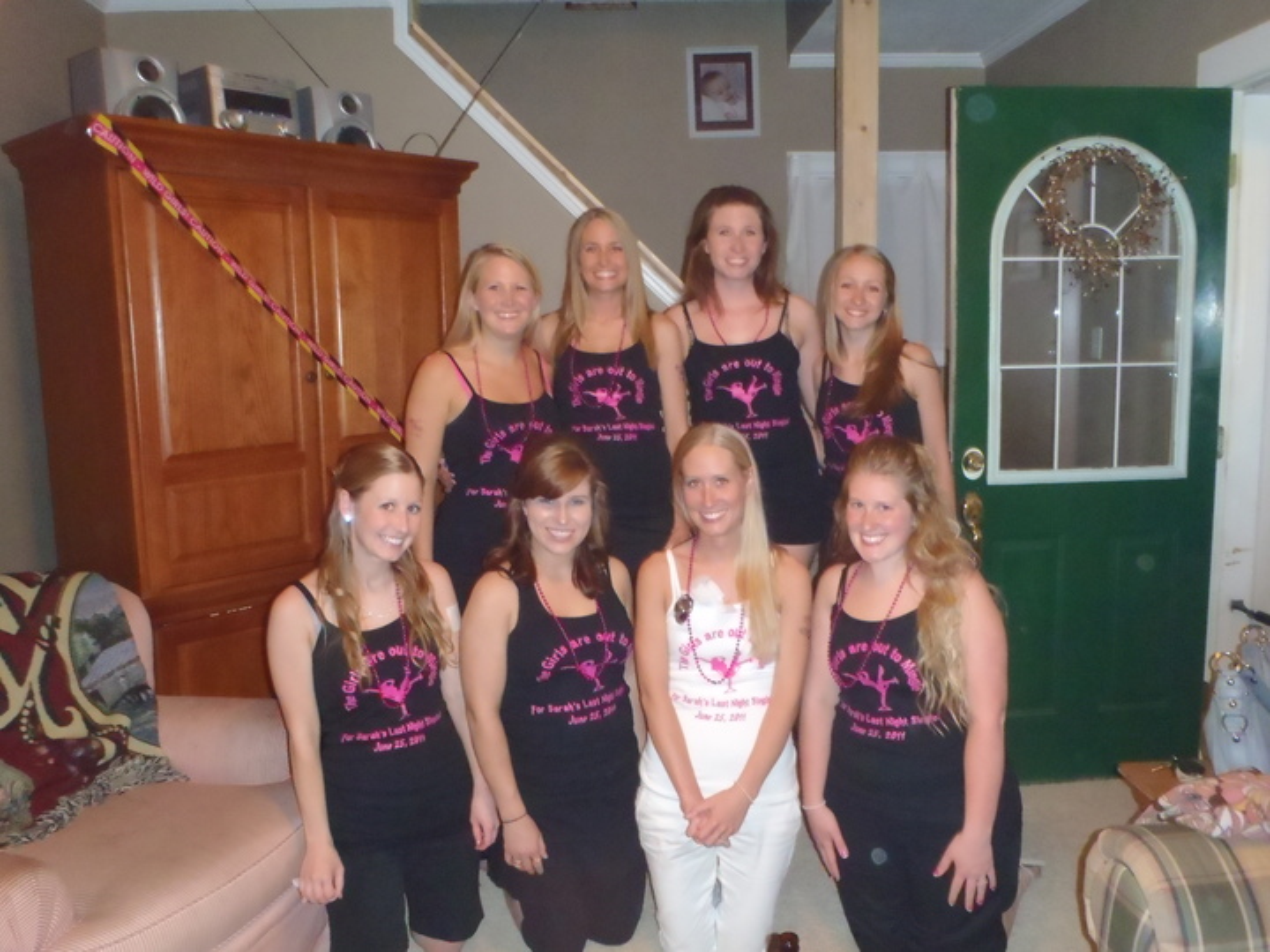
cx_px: 635
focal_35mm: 28
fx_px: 1027
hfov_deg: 63.4
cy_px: 476
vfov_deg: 49.7
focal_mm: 5
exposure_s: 1/8
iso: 800
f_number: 3.9
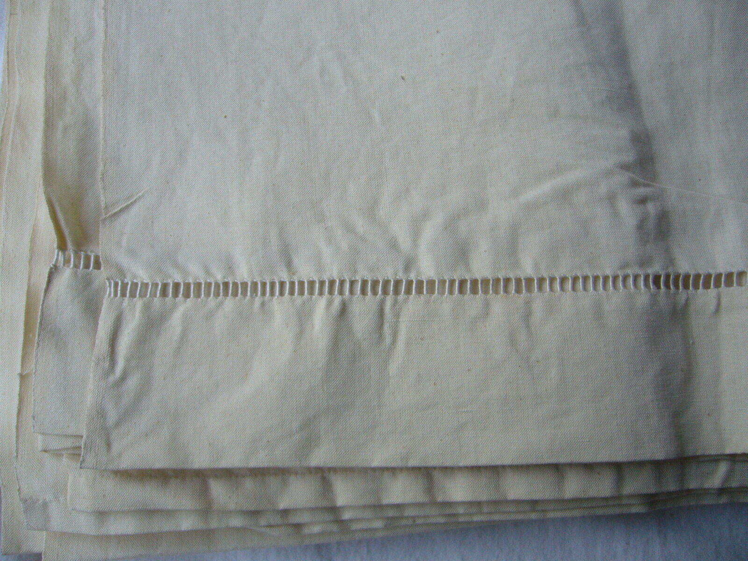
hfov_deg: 52.6
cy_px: 280
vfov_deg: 40.7
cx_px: 374
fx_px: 756
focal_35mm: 35
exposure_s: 1/30
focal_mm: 5.8
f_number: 2.8
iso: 100
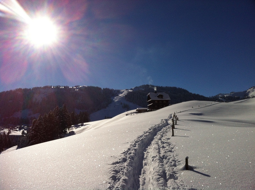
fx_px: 257
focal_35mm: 35
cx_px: 128
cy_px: 95
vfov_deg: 40.6
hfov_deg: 52.7
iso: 100
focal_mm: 3.85
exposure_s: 1/7541
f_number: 2.8
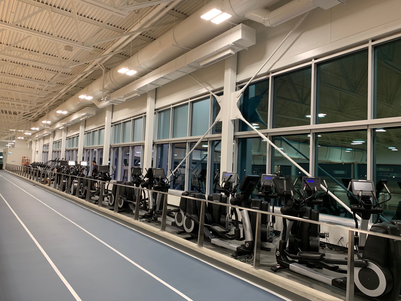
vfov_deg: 53.1
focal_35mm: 26
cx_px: 200
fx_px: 301
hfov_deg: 67.3
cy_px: 150
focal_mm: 4.25
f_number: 1.8
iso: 125
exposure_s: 1/60
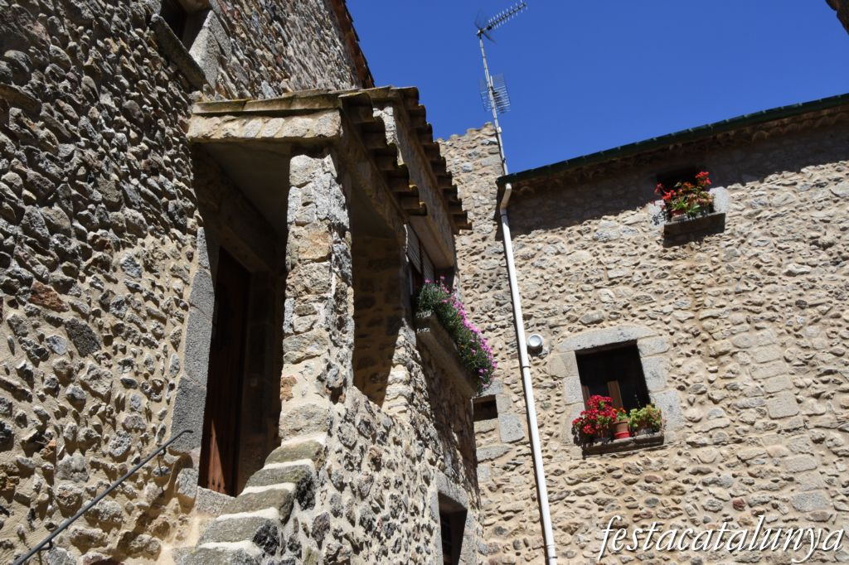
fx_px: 637
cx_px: 424
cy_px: 282
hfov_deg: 67.4
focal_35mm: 27
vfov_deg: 47.9
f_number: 10
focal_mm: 18
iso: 250
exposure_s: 1/400
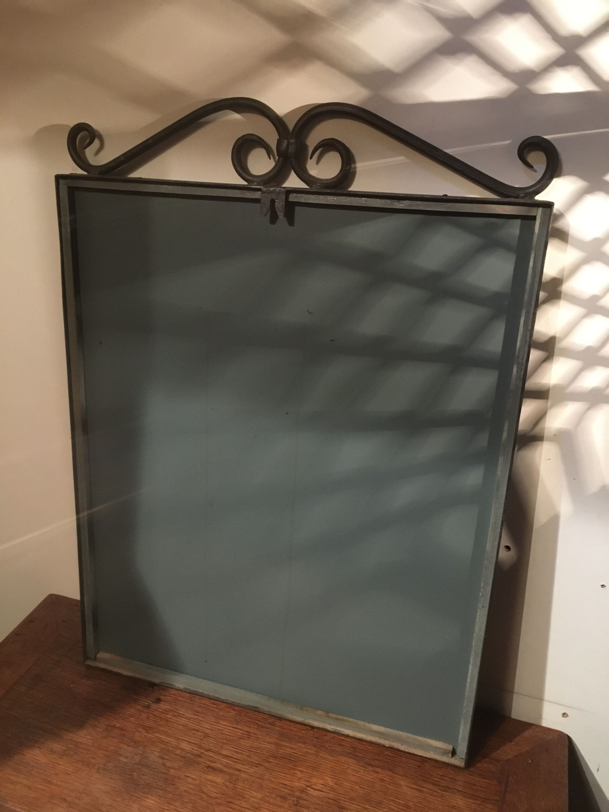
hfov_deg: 48.2
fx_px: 680
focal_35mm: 29
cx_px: 304
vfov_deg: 61.7
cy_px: 406
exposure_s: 1/17
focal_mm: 4.15
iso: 250
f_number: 2.2
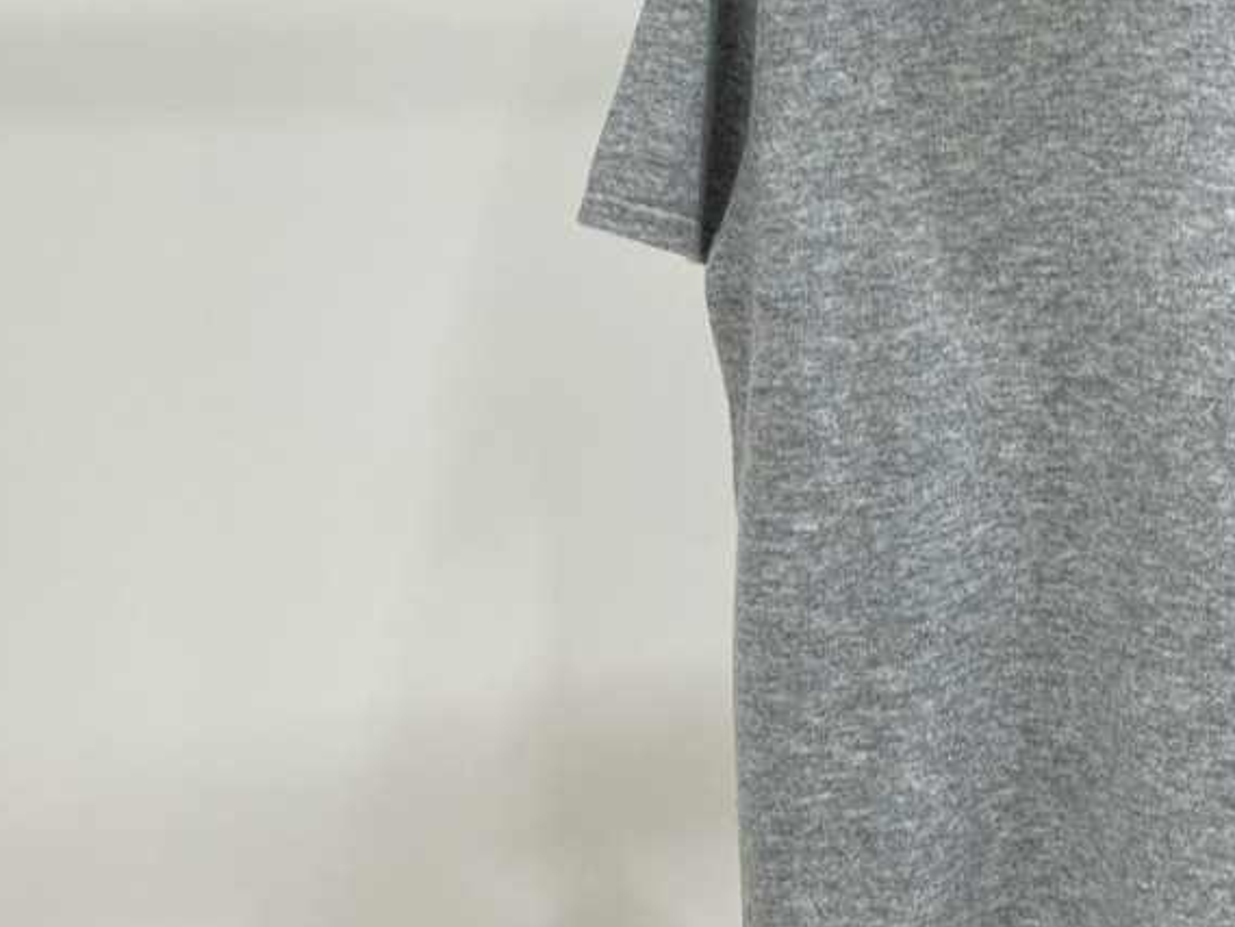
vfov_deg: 18.9
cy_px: 390
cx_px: 1224
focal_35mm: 78
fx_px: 2783
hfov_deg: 24.0
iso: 40
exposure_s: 1/121
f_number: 1.6
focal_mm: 5.1
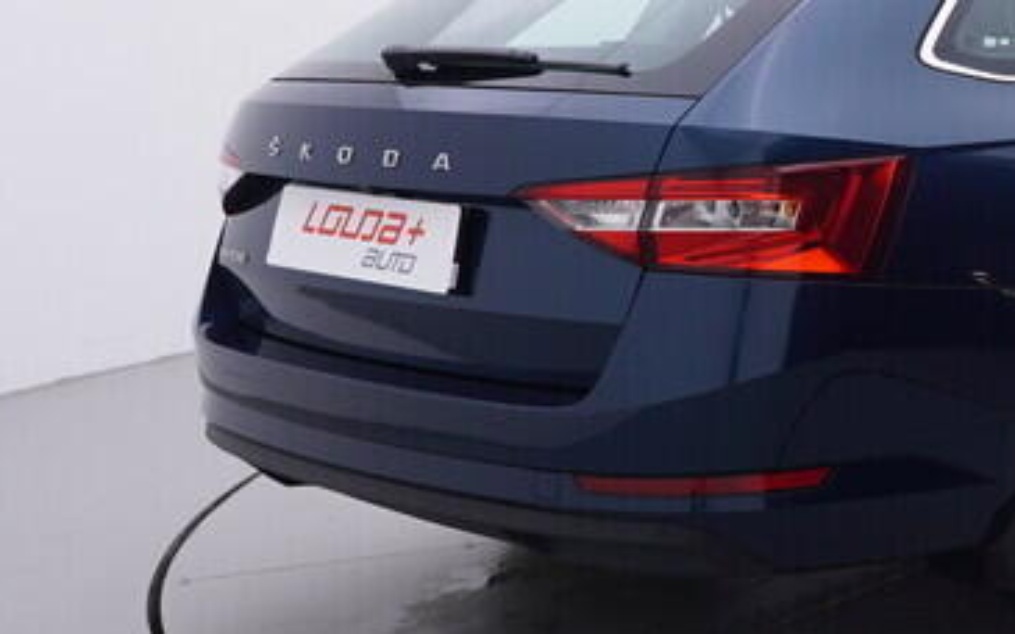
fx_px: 1782
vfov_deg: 20.1
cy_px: 217
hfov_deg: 27.9
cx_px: 1218
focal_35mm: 64
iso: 200
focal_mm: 15
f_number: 5
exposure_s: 1/80
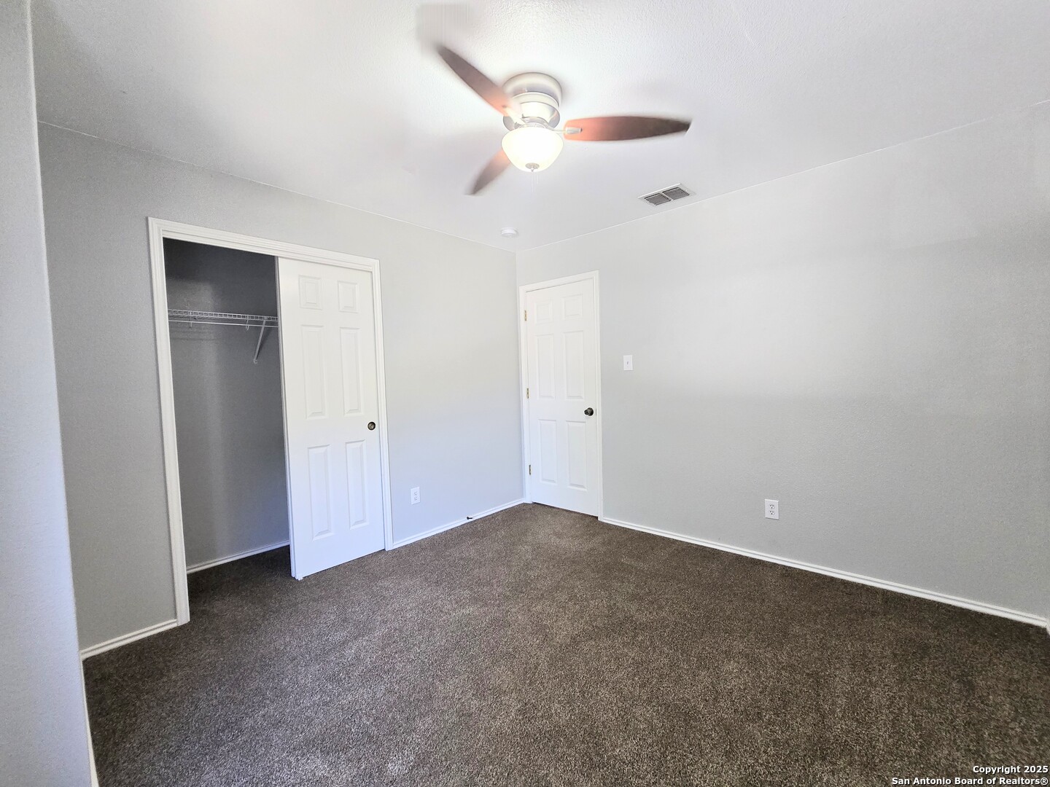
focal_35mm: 13
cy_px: 394
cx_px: 525
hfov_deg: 106.2
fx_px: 394
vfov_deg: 89.9
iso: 200
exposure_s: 1/60
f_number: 2.2
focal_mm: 2.2
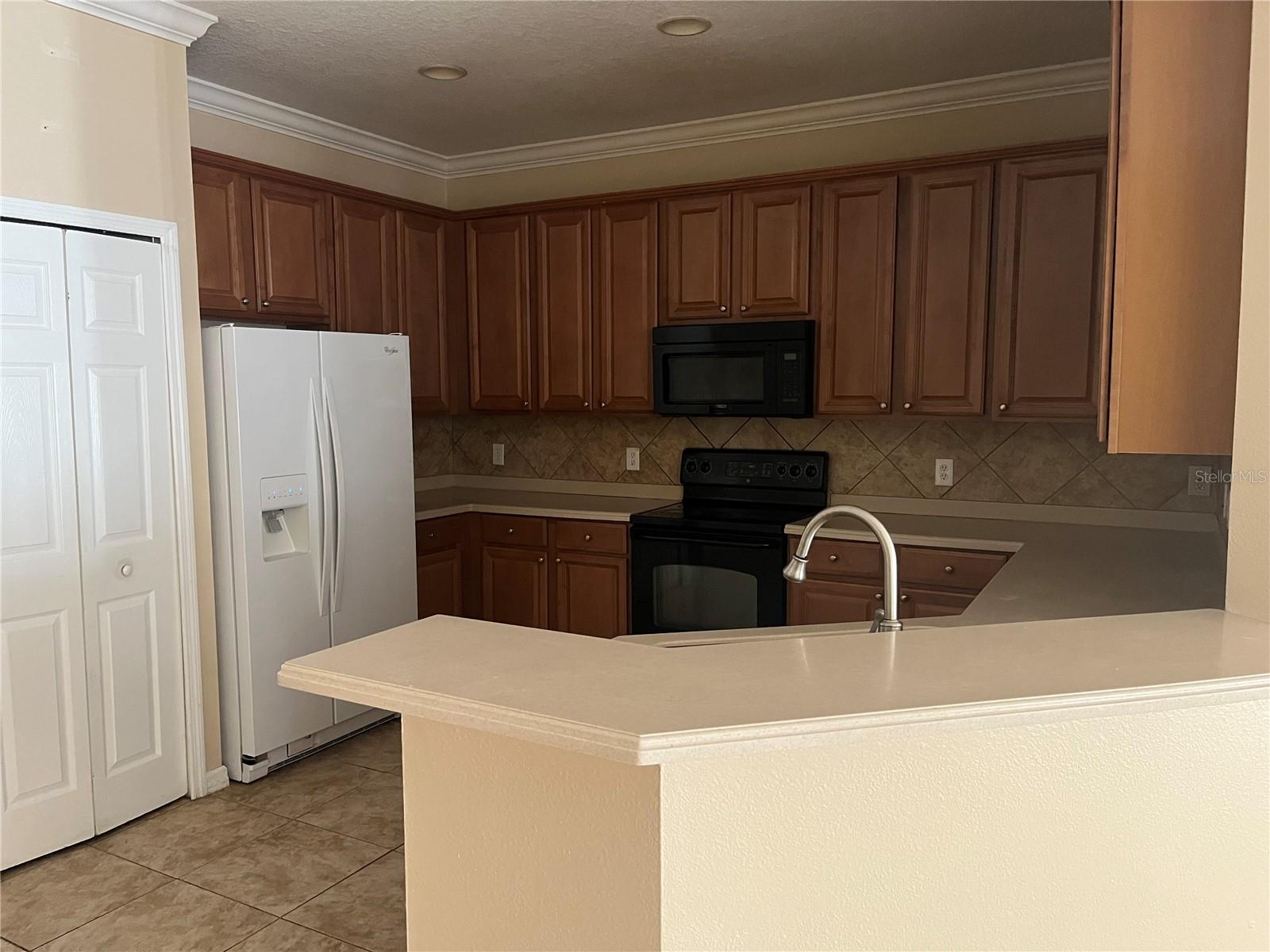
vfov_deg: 53.1
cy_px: 476
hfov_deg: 67.3
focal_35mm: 26
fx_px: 954
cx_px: 635
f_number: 1.6
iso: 500
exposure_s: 1/60
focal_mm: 5.1
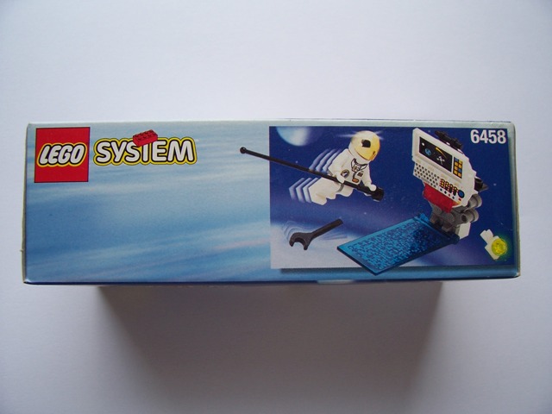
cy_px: 207
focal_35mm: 34
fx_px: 542
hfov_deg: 54.0
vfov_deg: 41.8
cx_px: 276
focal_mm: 5.6
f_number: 2.7
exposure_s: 1/125
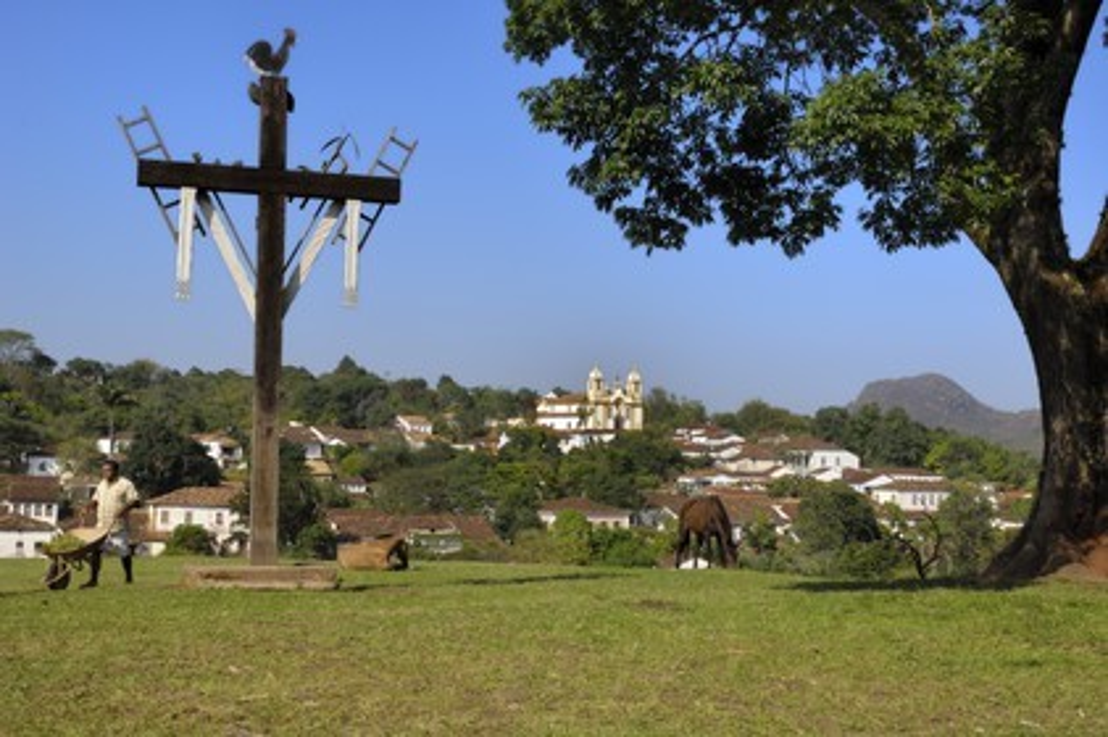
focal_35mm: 42
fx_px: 1292
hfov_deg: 46.4
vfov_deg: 31.8
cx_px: 554
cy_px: 368
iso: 100
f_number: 10
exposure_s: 1/125
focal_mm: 28
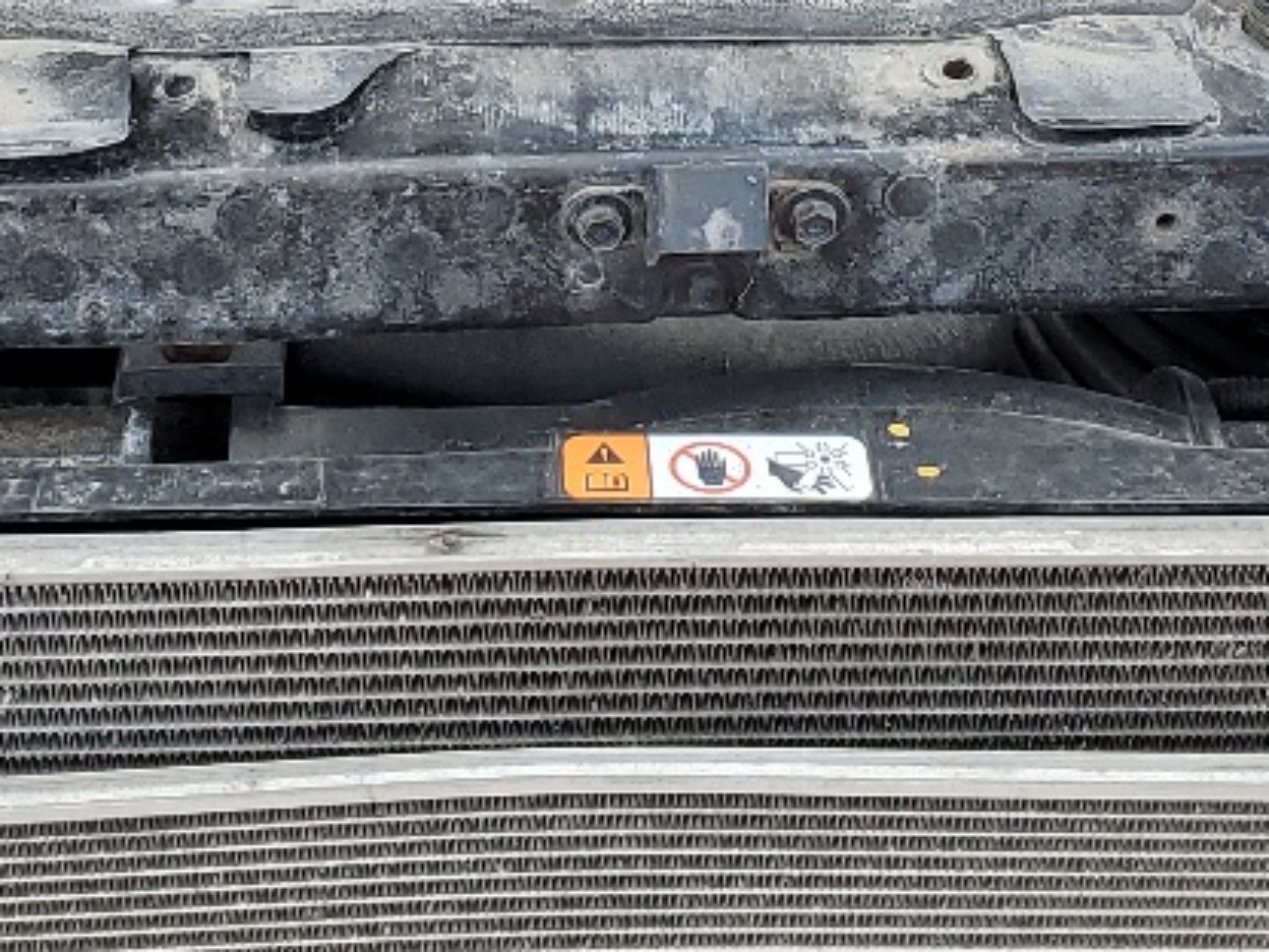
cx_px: 564
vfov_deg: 14.4
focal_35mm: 100
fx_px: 3666
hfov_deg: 19.6
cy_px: -165
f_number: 1.5
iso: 50
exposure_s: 1/769
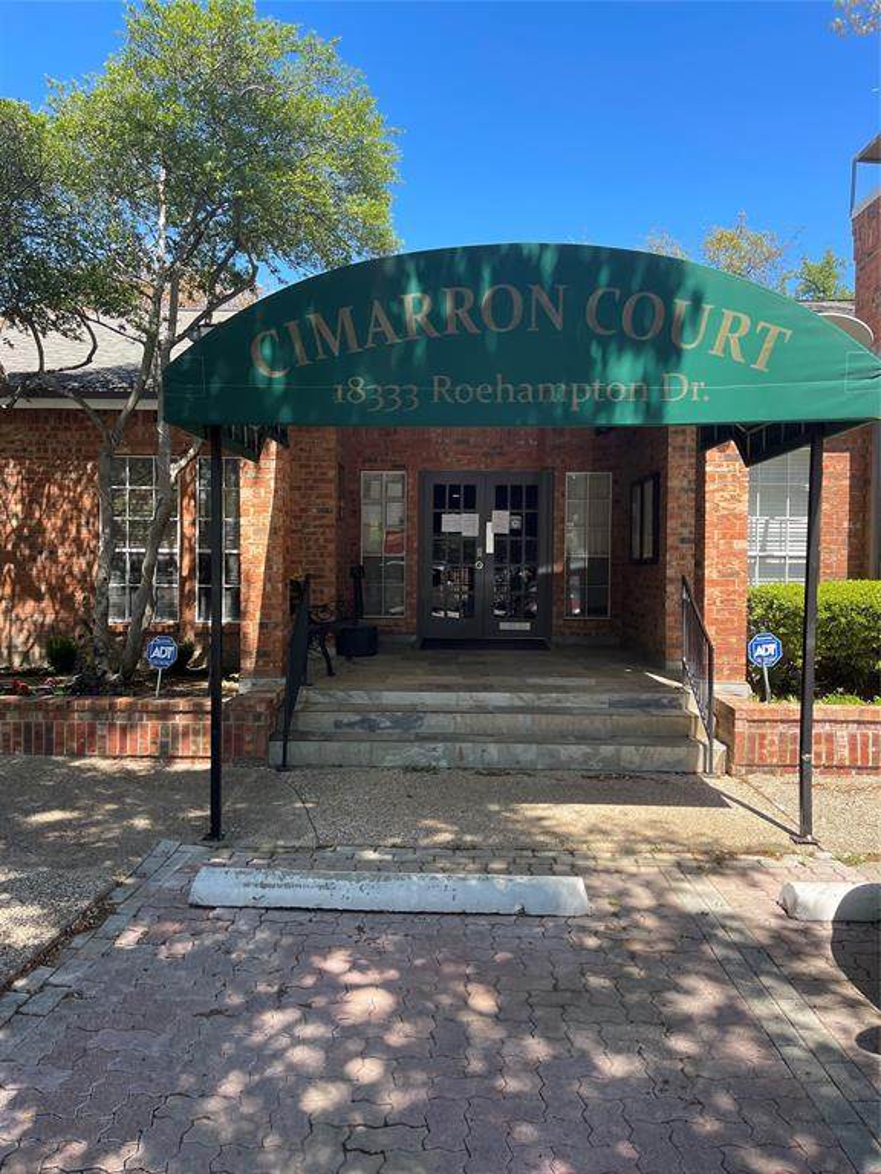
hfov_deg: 54.9
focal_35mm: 25
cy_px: 587
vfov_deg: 69.4
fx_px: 848
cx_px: 440
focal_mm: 5.1
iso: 32
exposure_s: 1/923
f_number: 1.6
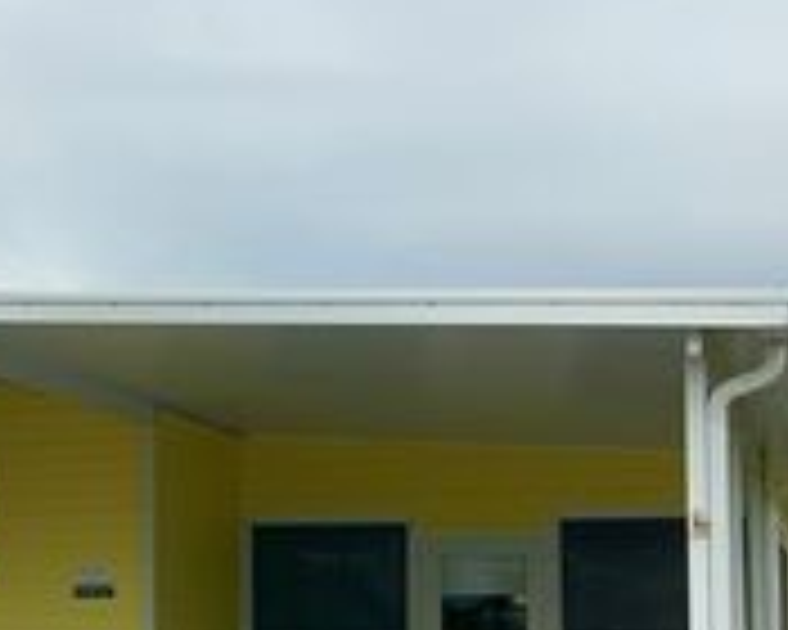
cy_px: 497
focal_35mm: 81
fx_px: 1889
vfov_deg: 18.8
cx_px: -234
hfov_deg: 21.4
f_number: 1.8
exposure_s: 1/1377
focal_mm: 3
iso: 16
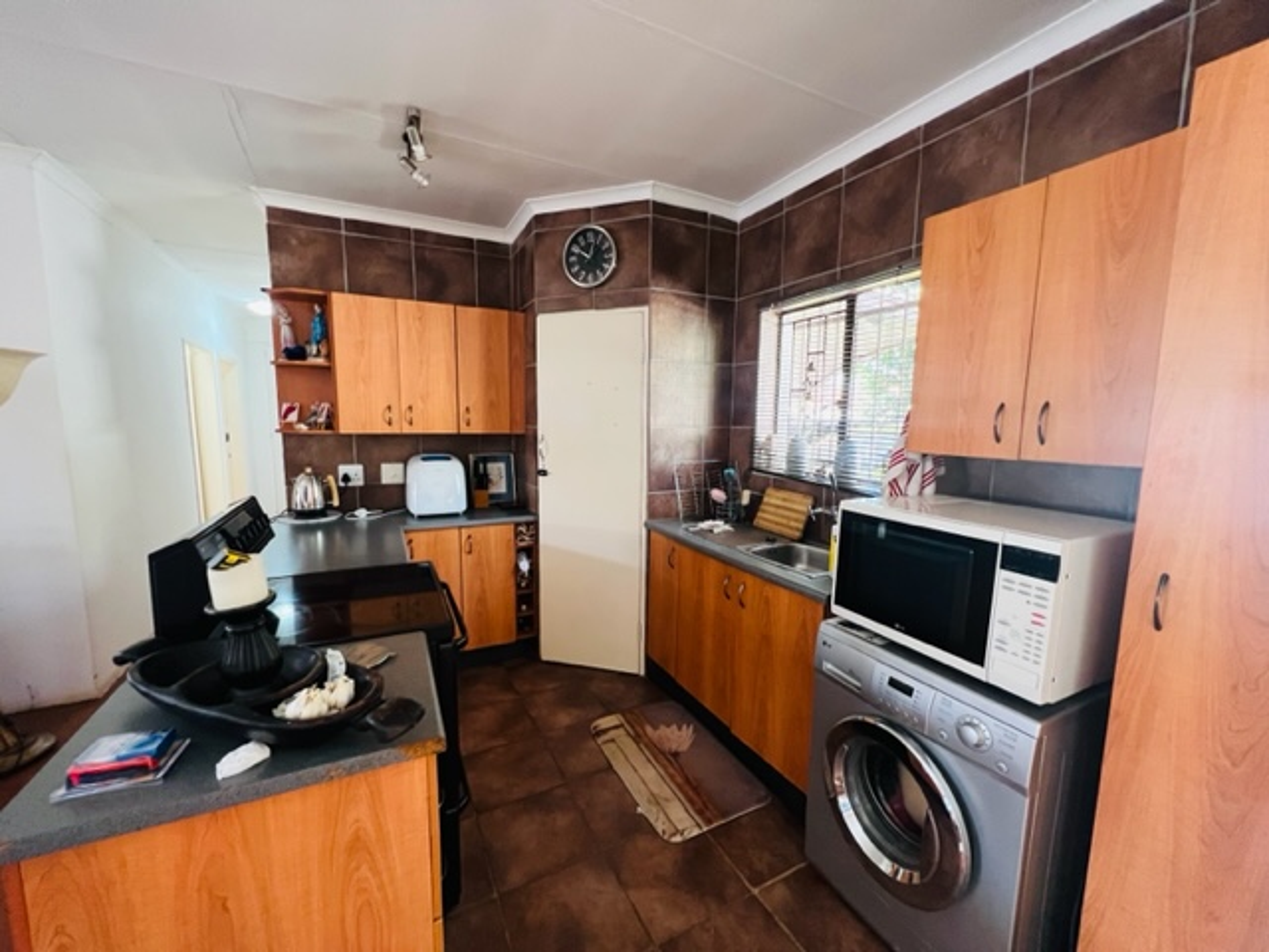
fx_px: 477
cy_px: 476
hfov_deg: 106.2
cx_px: 634
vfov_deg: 89.9
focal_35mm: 13
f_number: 1.8
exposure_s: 1/60
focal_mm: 1.57
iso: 320
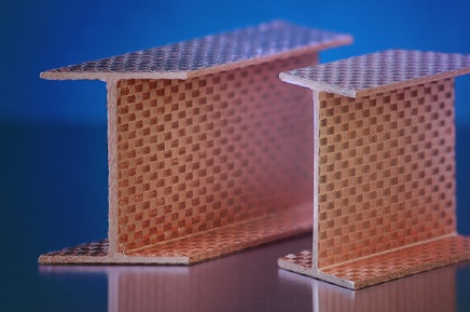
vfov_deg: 5.4
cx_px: 278
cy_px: 147
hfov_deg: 8.2
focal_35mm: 253
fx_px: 3294
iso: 200
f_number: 2.8
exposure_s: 1/50
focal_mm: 105
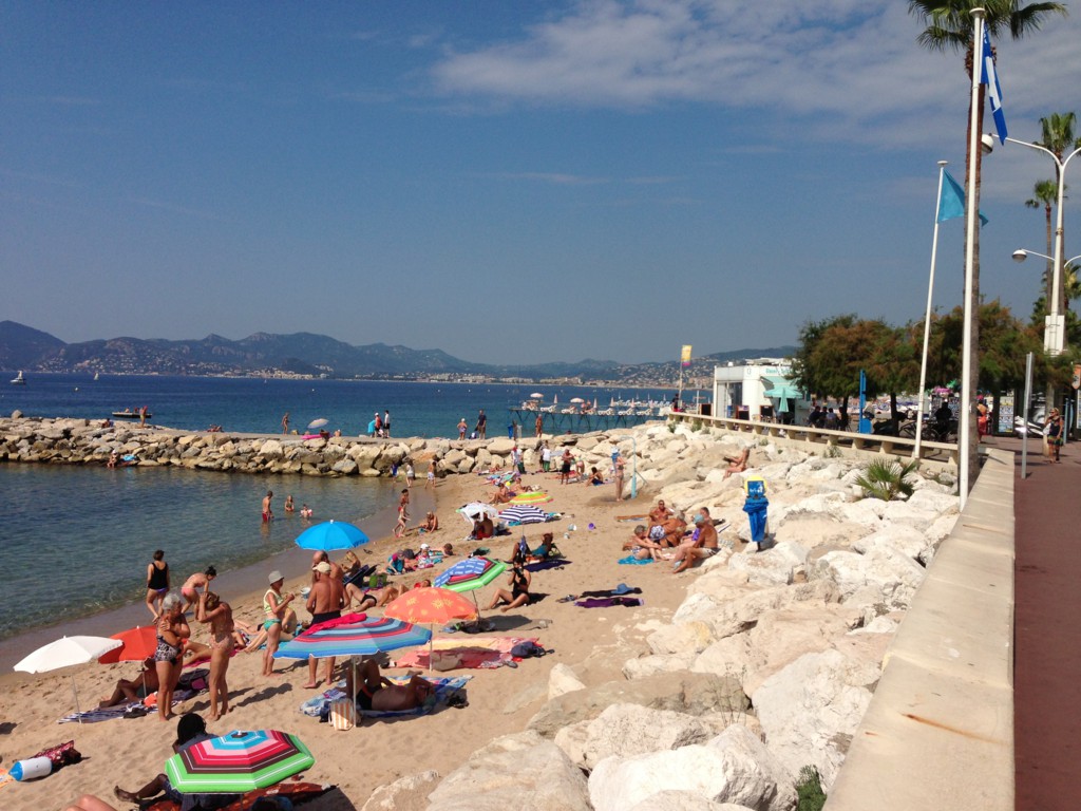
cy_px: 406
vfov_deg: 42.9
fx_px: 1031
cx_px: 540
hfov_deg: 55.4
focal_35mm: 33
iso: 50
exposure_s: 1/3390
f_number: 2.4
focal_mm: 4.13
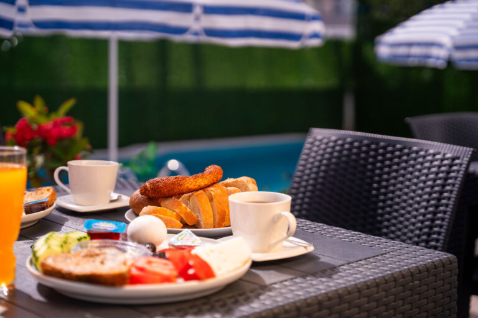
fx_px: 791
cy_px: 159
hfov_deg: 33.6
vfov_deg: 22.8
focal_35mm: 60
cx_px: 239
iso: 125
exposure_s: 1/4000
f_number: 2.8
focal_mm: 59.6
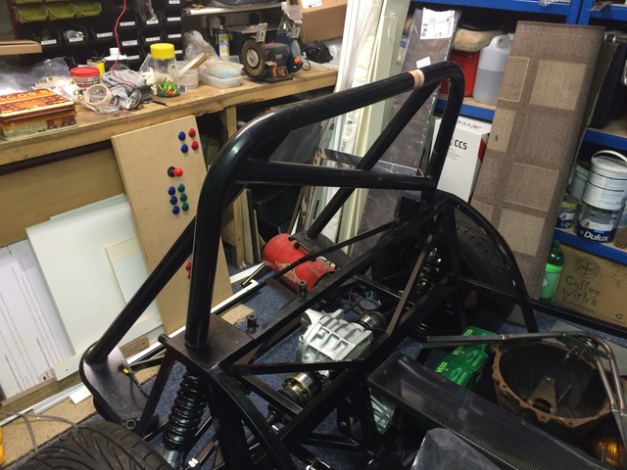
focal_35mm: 29
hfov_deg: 61.7
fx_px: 525
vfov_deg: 48.2
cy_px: 235
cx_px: 314
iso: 125
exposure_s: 1/33
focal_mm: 4.15
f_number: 2.2
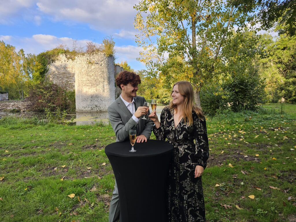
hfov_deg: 73.9
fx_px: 197
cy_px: 111
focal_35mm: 23
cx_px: 148
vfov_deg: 58.9
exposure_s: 1/180
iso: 32
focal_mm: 6.3
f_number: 1.7
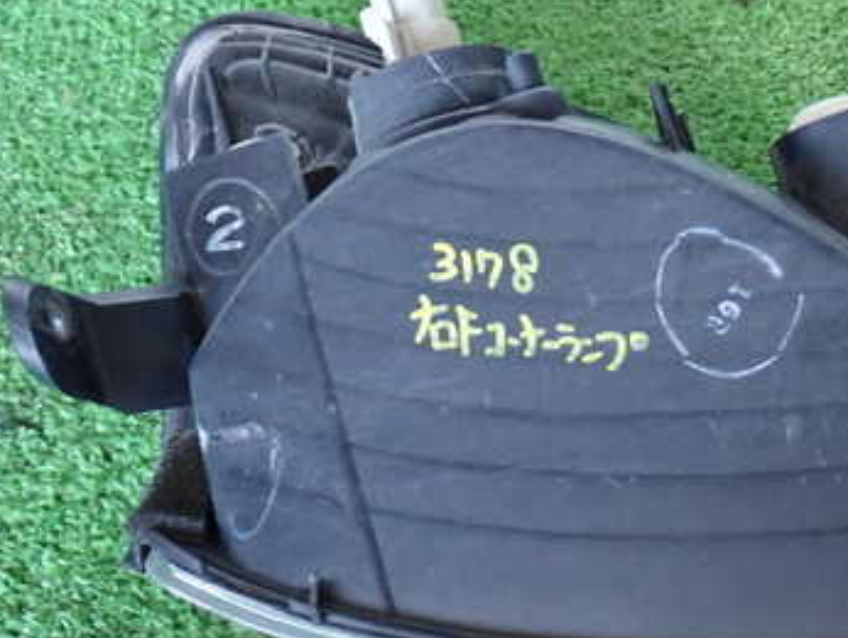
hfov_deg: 27.1
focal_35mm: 71
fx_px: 1741
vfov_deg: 20.7
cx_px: 600
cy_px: 334
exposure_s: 1/40
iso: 640
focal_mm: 7.31
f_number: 2.8
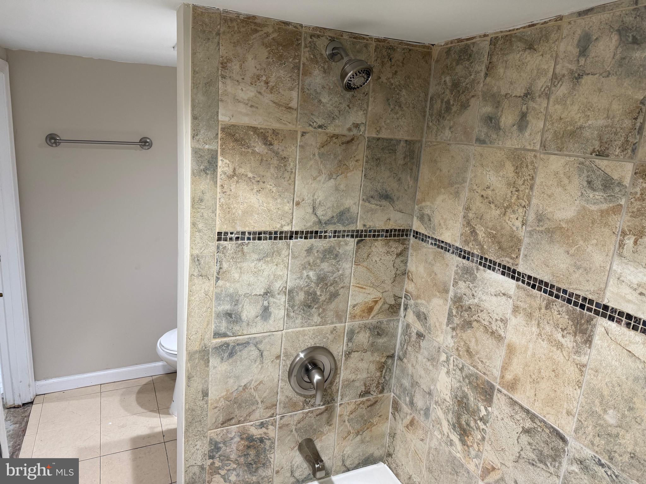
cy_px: 242
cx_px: 323
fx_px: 448
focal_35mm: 24
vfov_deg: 56.8
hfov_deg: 71.6
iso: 125
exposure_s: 1/60
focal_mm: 6.76
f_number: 1.78
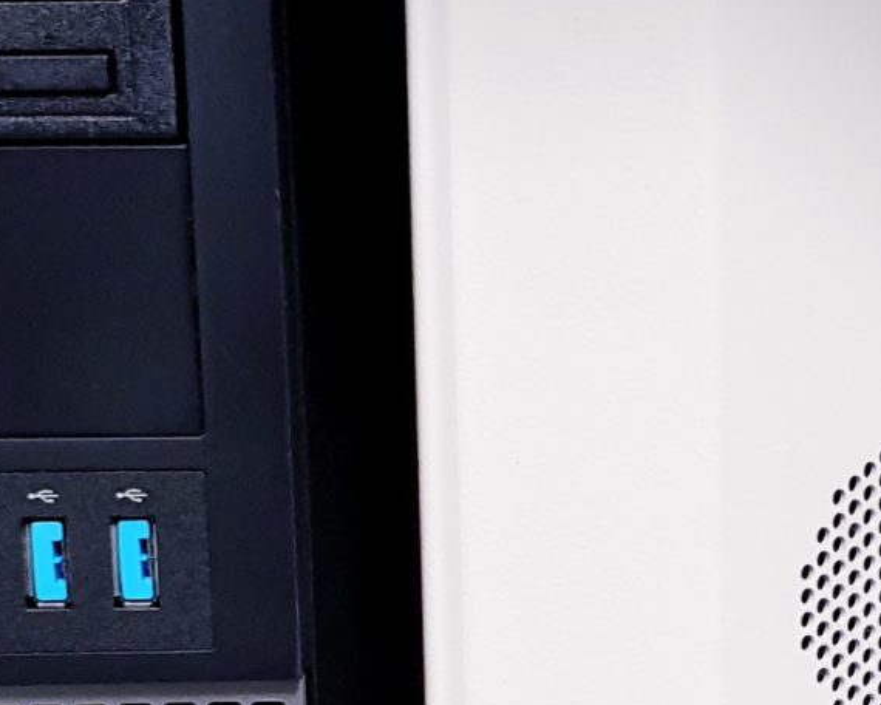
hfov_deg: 16.8
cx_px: 657
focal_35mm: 114
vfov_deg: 13.4
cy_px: 663
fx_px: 2972
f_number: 2.4
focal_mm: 4.3
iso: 200
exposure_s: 1/50
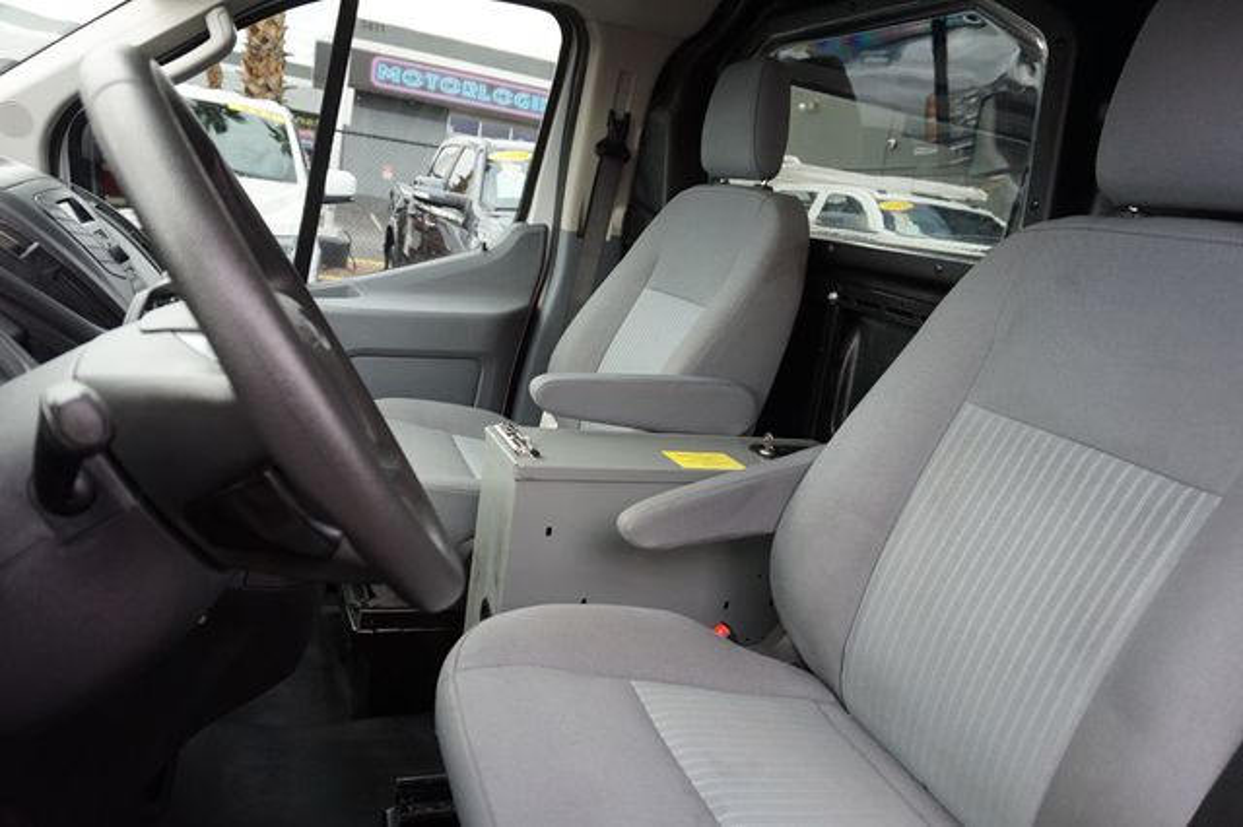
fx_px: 828
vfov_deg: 53.1
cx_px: 622
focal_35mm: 24
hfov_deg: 73.8
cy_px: 414
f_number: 4.5
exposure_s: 1/80
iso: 100
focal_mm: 16
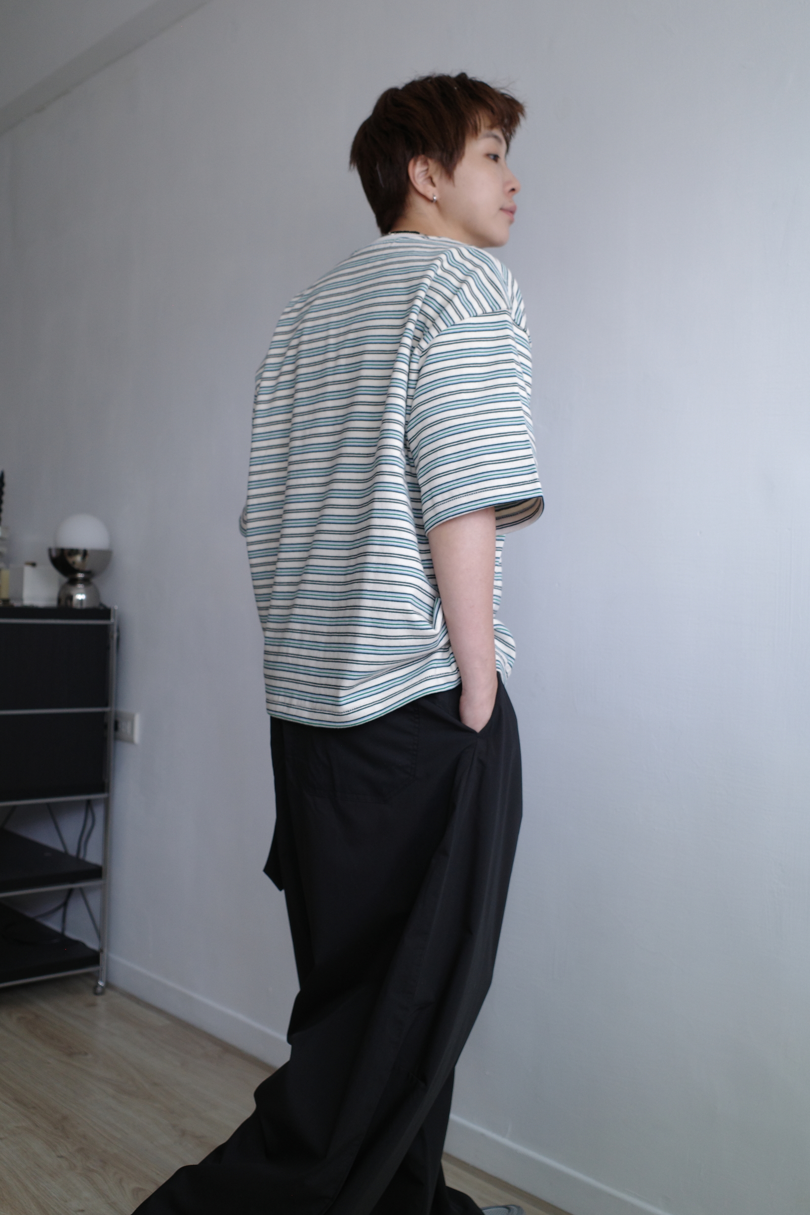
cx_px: 405
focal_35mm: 35
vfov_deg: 54.4
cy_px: 608
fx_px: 1181
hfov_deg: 37.9
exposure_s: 1/30
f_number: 2.8
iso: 320
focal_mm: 18.3
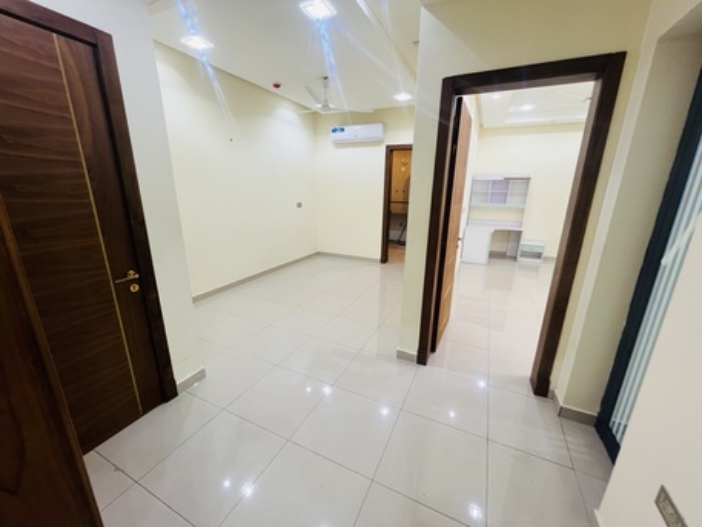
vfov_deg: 89.9
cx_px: 351
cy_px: 264
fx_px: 264
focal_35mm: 13
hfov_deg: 106.2
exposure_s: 1/33
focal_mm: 1.57
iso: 50
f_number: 1.8
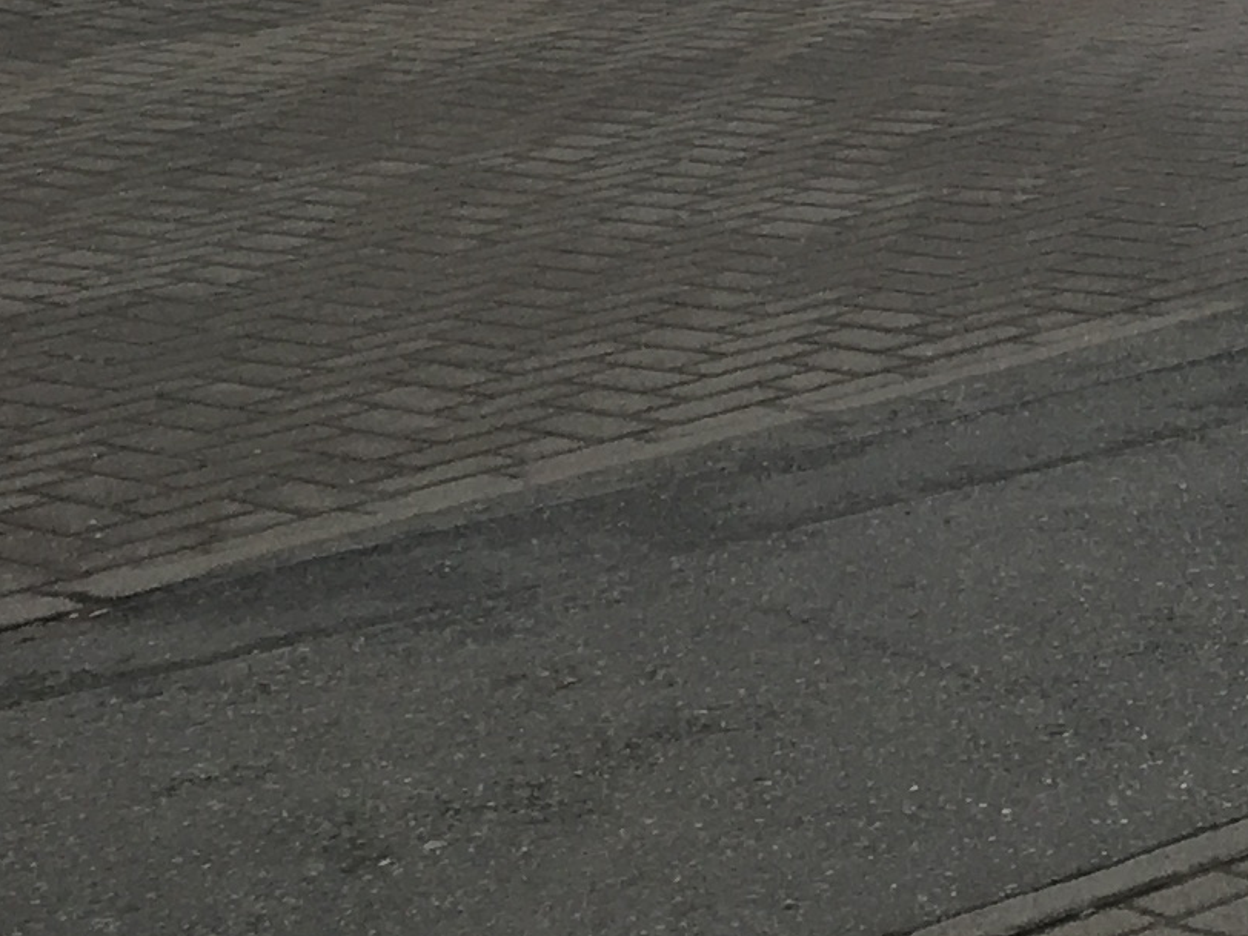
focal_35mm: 144
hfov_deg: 11.5
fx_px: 5192
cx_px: 2893
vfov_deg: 9.7
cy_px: -850
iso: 25
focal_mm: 4.15
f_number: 2.2
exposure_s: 1/693
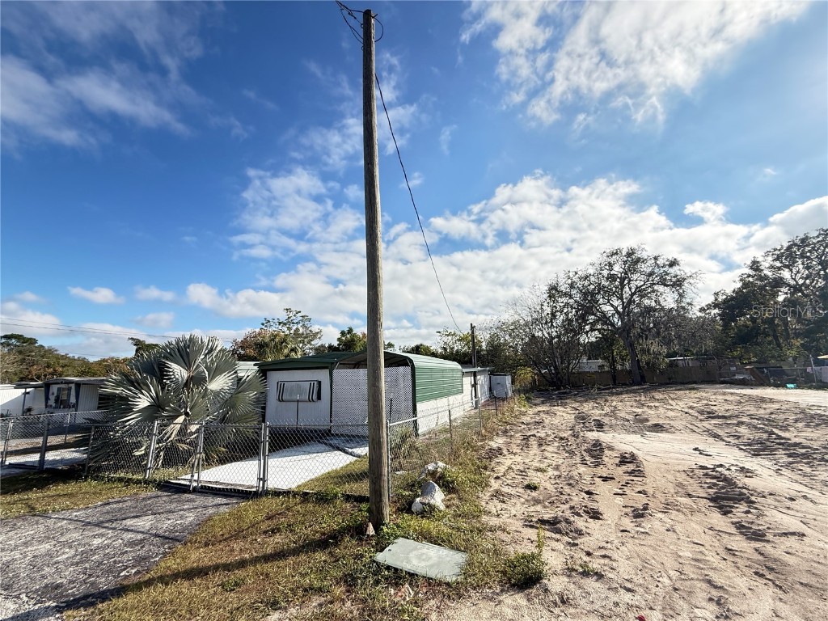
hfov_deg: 102.1
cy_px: 310
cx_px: 414
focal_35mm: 14
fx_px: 335
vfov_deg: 85.7
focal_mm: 2.22
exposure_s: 1/1339
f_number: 2.2
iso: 64
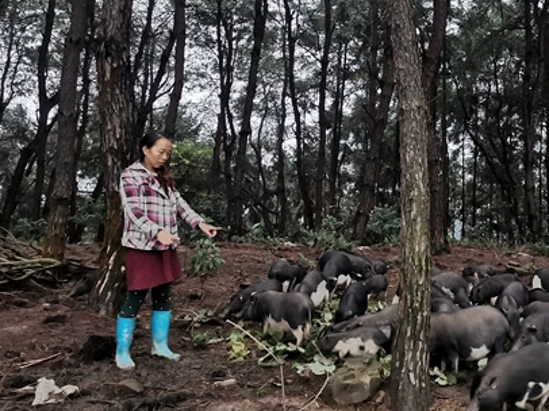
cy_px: 134
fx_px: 650
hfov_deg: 44.1
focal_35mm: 41
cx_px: 419
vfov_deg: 34.7
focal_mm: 4.75
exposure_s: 1/60
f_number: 1.8
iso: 250
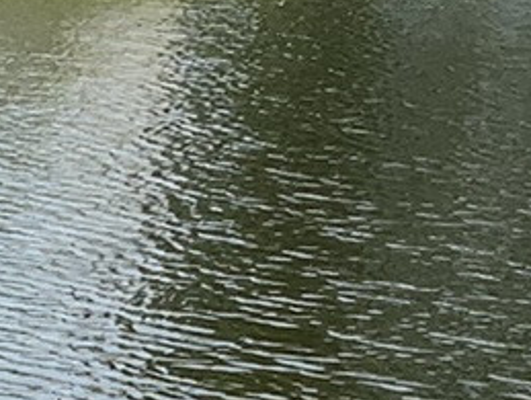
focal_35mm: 229
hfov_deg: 8.5
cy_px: 544
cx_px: -201
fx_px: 3518
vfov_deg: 6.4
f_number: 1.8
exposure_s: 1/1675
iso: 16
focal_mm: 3
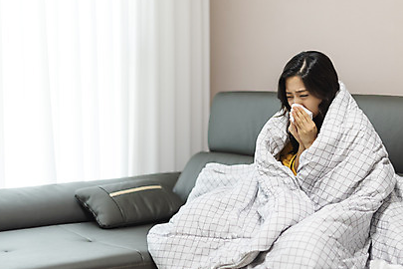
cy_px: 123
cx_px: 235
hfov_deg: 27.3
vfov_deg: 18.4
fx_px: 828
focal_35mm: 74
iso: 500
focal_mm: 50
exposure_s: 1/320
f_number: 1.8
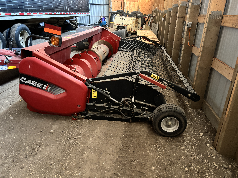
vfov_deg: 53.1
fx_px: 179
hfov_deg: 67.3
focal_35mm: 26
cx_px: 119
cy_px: 89
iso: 800
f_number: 1.6
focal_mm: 5.96
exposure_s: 1/30
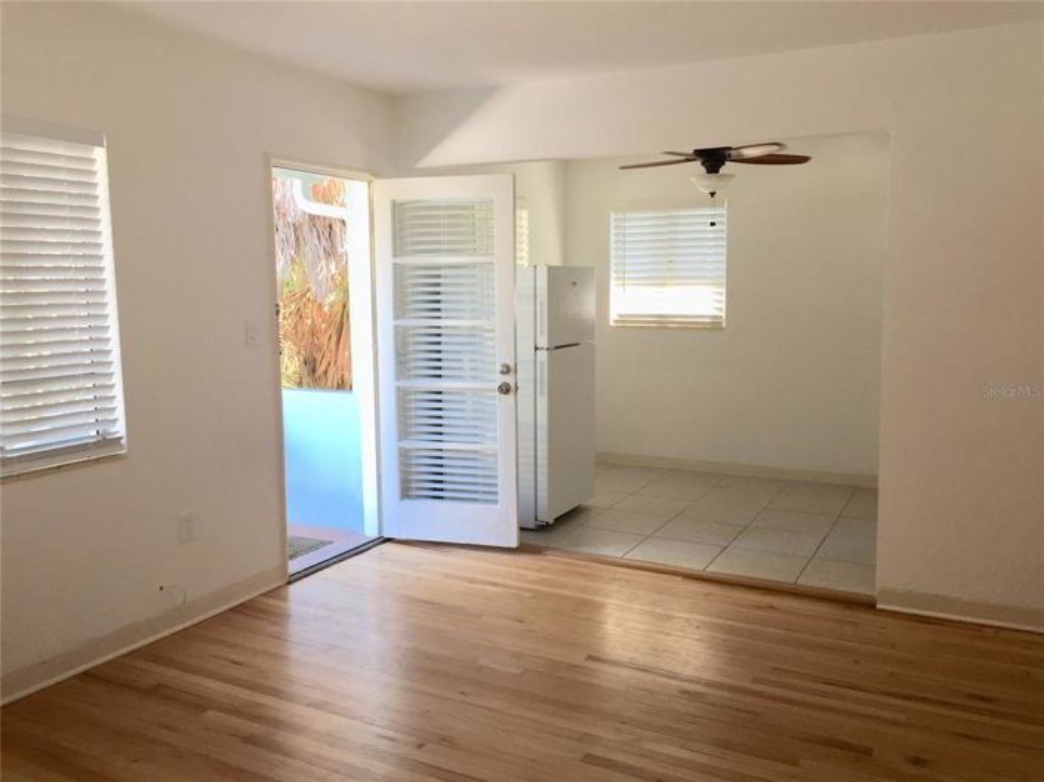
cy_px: 391
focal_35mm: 29
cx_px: 522
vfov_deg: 48.2
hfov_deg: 61.7
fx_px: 874
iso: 32
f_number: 2.2
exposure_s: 1/60
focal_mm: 4.15
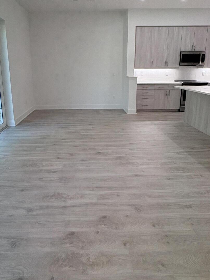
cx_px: 91
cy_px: 114
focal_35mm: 26
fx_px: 210
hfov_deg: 52.9
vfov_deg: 66.7
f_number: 2.2
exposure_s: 1/120
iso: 125
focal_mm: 2.22
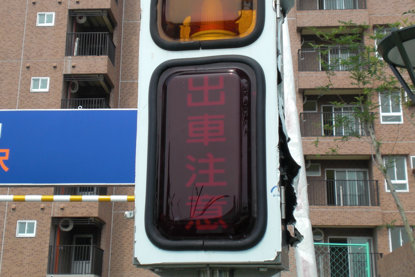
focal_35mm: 62
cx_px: 204
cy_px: 111
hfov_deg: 32.4
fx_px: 715
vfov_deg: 21.9
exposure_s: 1/400
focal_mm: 8.44
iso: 64
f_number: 3.6
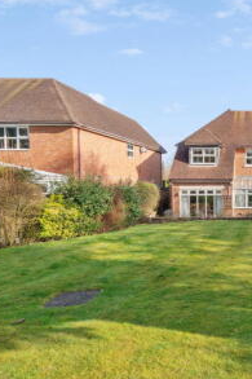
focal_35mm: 26
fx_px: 273
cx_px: 270
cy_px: 192
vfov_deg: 69.4
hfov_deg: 40.9
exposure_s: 1/100
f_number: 11
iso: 640
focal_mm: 16
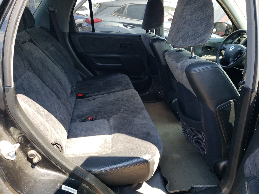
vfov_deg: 53.1
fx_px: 195
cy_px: 97
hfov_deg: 67.3
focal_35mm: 26
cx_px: 130
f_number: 1.5
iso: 50
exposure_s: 1/227
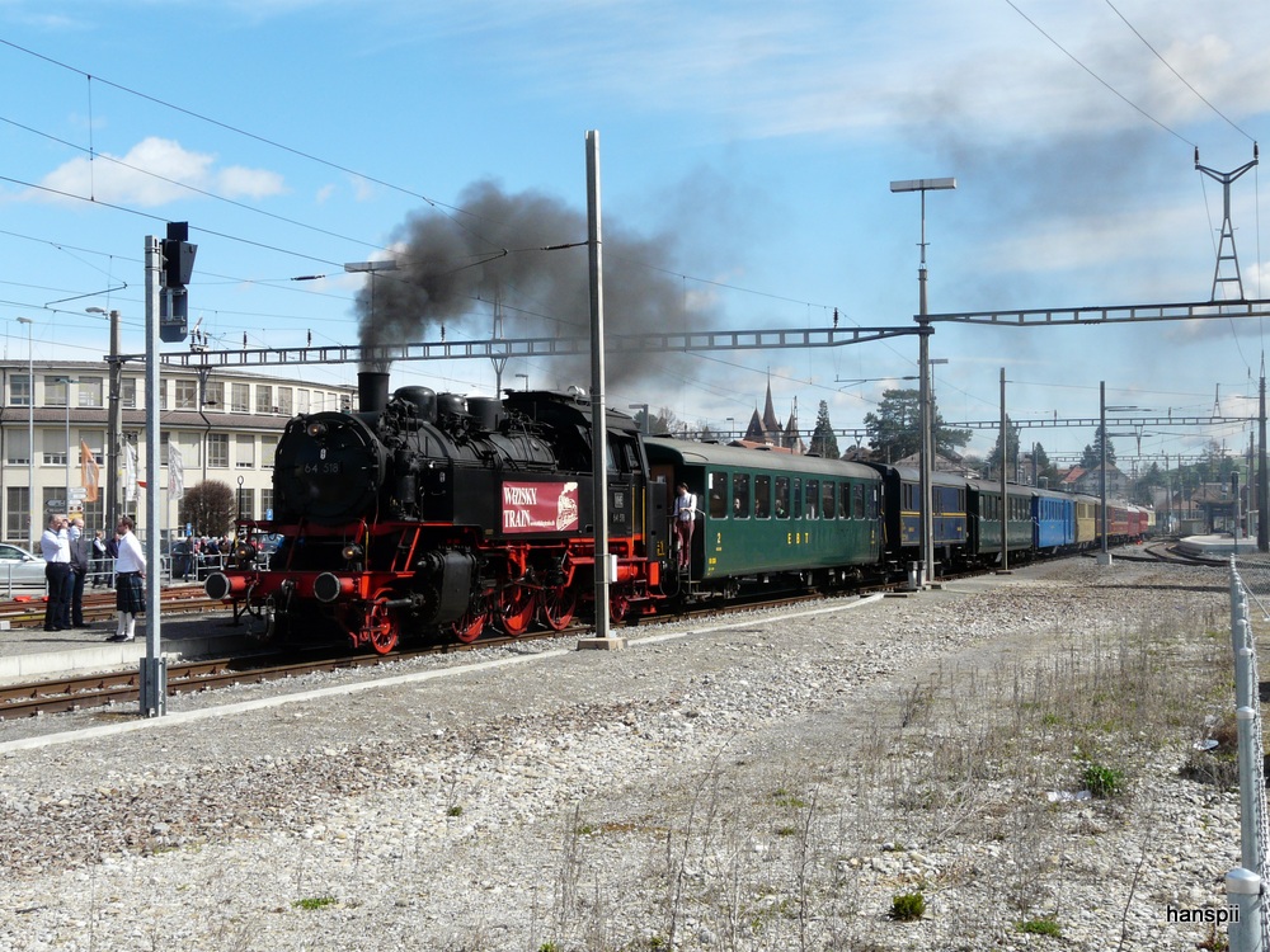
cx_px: 635
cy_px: 476
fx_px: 1798
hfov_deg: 38.9
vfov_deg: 29.7
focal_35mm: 49
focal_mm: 8.1
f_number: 5.6
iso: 100
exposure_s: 1/500
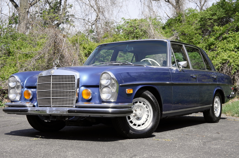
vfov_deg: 23.7
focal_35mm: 57
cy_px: 79
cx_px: 120
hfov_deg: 35.1
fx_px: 378
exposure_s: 1/1250
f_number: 5
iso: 200
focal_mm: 38.4
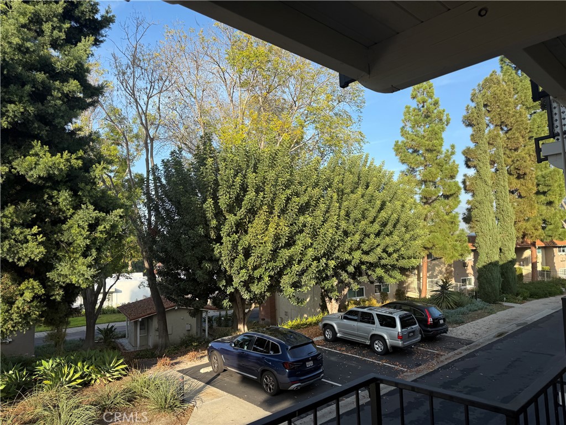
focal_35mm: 24
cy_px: 212
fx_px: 392
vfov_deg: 56.8
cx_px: 283
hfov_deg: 71.6
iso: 80
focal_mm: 6.76
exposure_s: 1/1585
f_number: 1.78
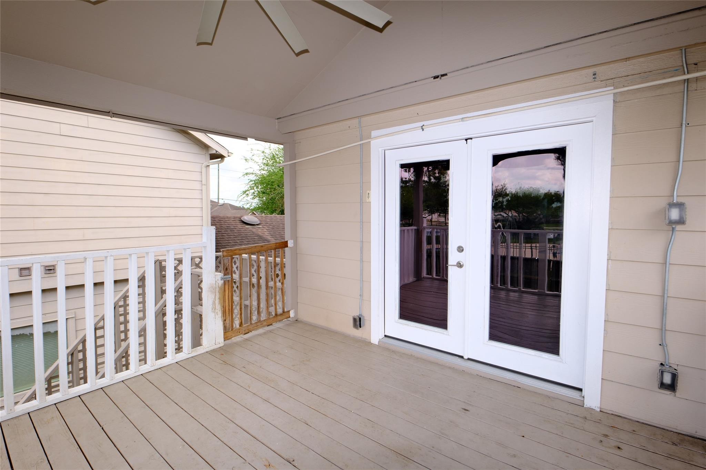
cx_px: 353
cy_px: 235
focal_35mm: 15
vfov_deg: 77.3
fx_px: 294
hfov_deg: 100.4
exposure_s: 1/170
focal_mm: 10
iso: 250
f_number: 7.1
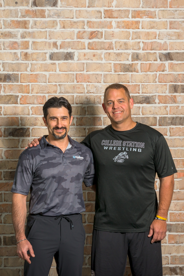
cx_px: 92
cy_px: 138
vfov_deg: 44.5
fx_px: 337
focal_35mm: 44
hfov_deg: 30.5
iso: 200
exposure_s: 1/250
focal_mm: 44
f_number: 5.6
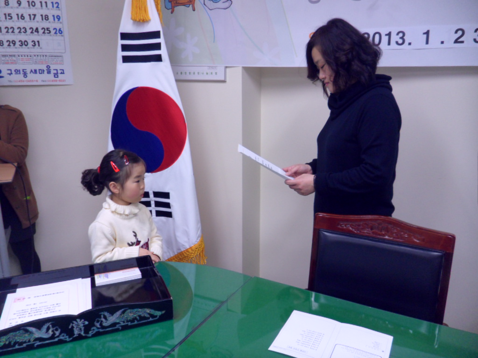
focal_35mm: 27
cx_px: 239
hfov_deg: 65.3
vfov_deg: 51.4
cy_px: 179
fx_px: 373
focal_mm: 4.9
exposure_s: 1/30
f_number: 3.5
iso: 200
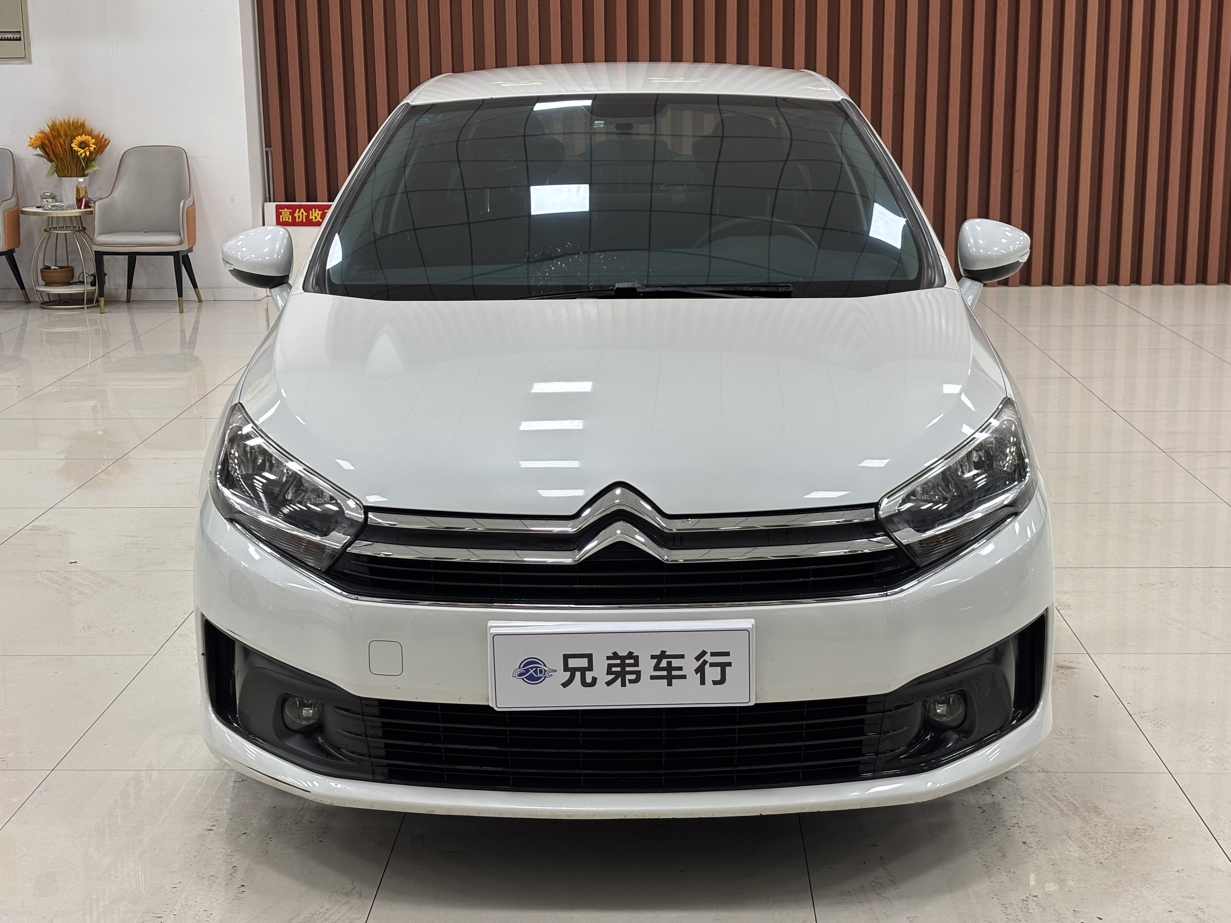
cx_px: 616
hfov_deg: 36.8
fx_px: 1849
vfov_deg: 28.0
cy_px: 462
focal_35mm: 52
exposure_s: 1/50
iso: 40
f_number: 1.6
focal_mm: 5.96
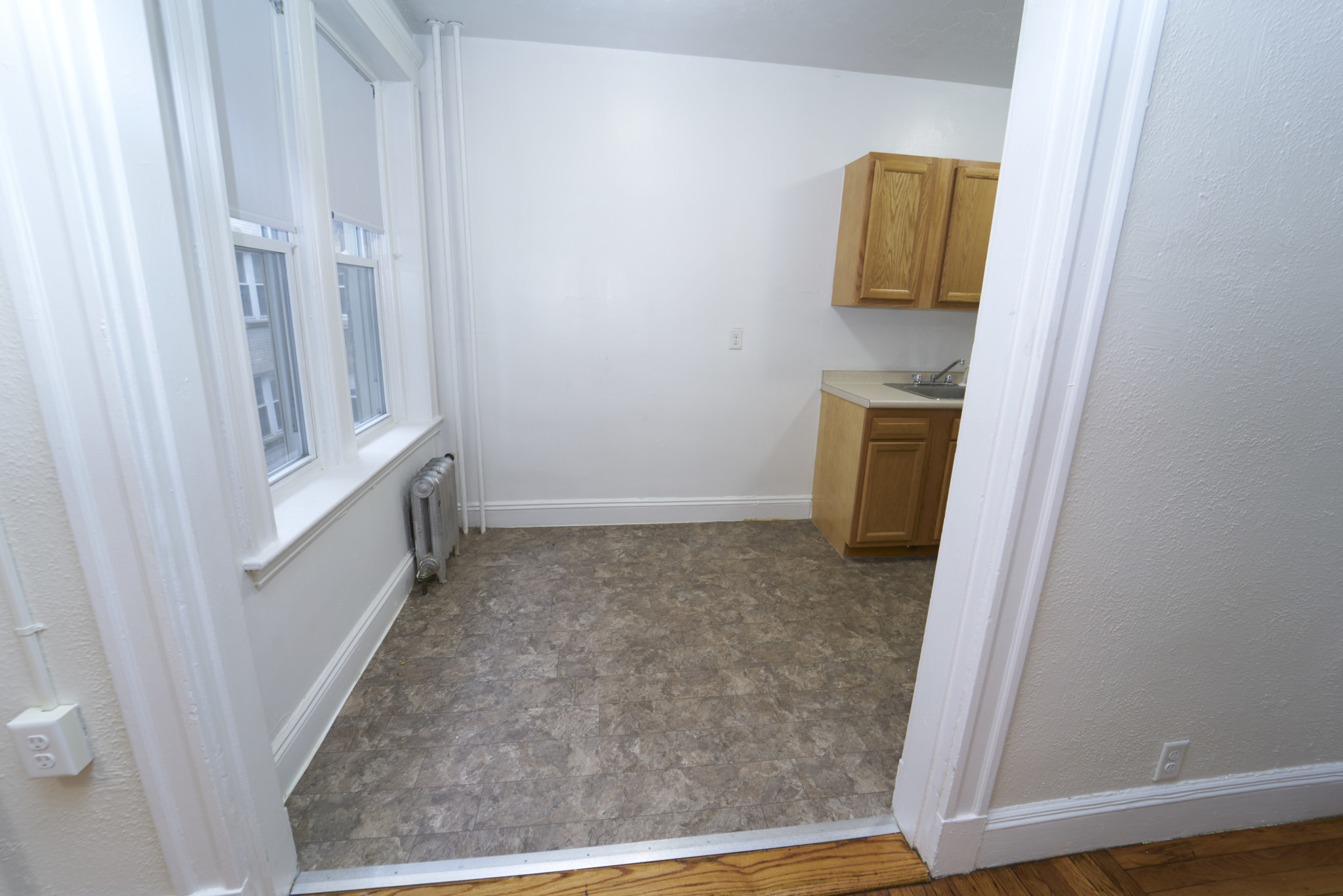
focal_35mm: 14
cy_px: 448
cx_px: 672
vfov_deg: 81.2
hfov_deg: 104.2
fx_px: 522
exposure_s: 1/5
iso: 250
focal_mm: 14
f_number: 7.1
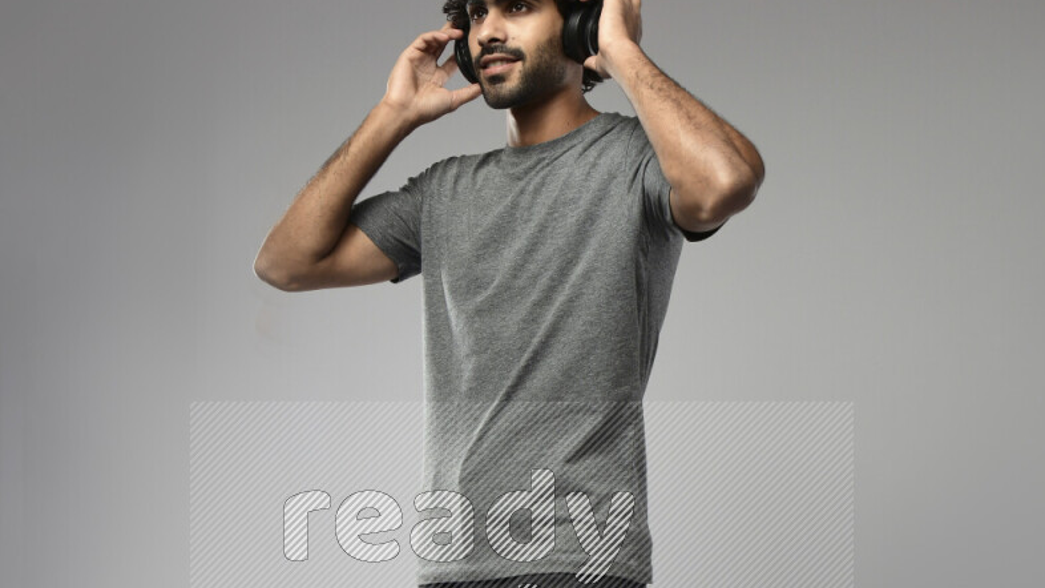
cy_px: 631
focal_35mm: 48
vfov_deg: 23.5
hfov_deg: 42.9
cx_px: 521
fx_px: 1330
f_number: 6.3
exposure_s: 1/125
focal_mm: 30
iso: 400
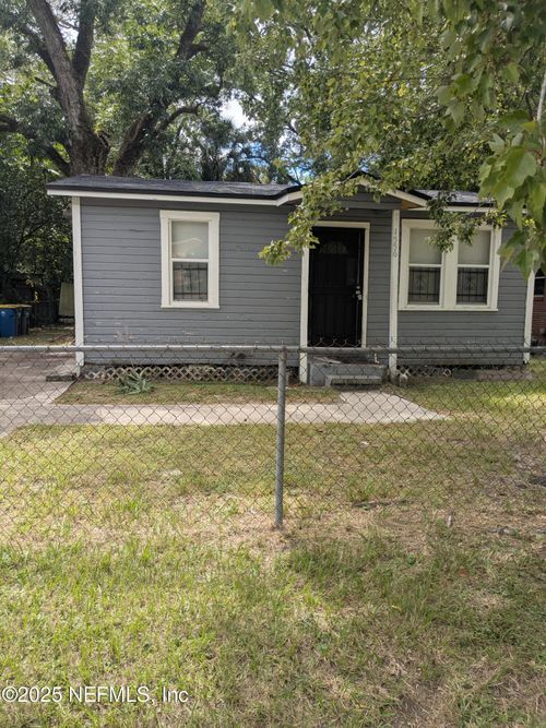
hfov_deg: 51.3
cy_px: 364
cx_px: 273
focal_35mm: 27
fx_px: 568
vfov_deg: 65.3
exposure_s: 1/1299
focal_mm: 4.38
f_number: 1.73
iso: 52
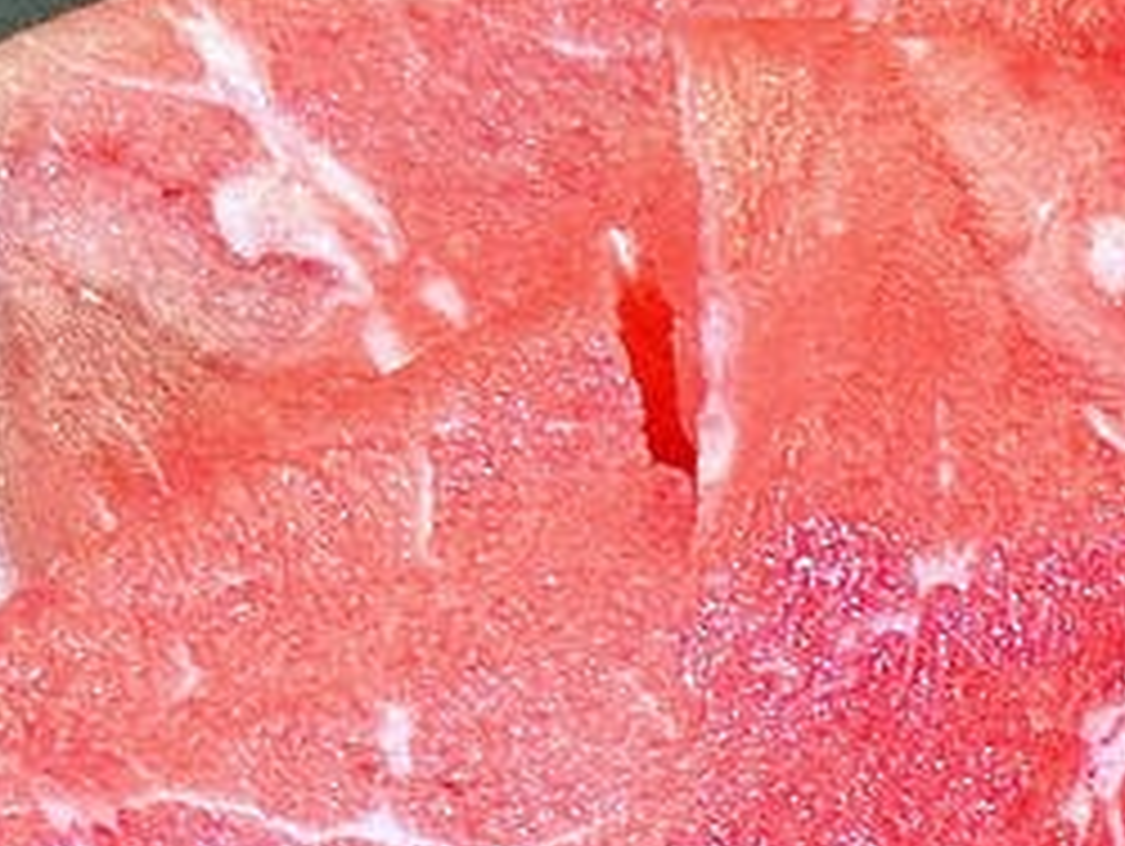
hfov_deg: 8.4
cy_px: 891
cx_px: 1598
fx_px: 7482
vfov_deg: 6.4
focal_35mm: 230
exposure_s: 1/40
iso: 500
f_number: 1.78
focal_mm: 6.86
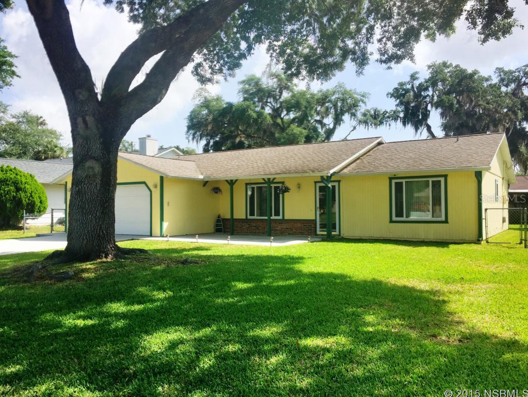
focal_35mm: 29
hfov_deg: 61.6
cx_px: 264
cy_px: 198
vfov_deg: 48.3
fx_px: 443
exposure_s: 1/3049
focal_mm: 4.15
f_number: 2.2
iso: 32
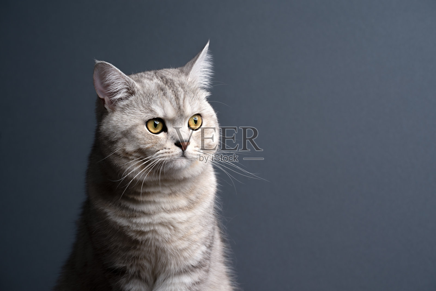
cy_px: 146
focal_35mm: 181
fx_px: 2192
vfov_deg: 7.6
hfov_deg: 11.4
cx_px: 218
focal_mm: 181
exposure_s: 1/160
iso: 125
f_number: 10
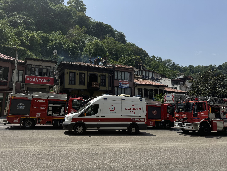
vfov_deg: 56.8
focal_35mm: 24
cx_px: 114
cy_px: 86
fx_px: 157
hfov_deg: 71.6
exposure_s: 1/6410
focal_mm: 6.76
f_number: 1.78
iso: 80
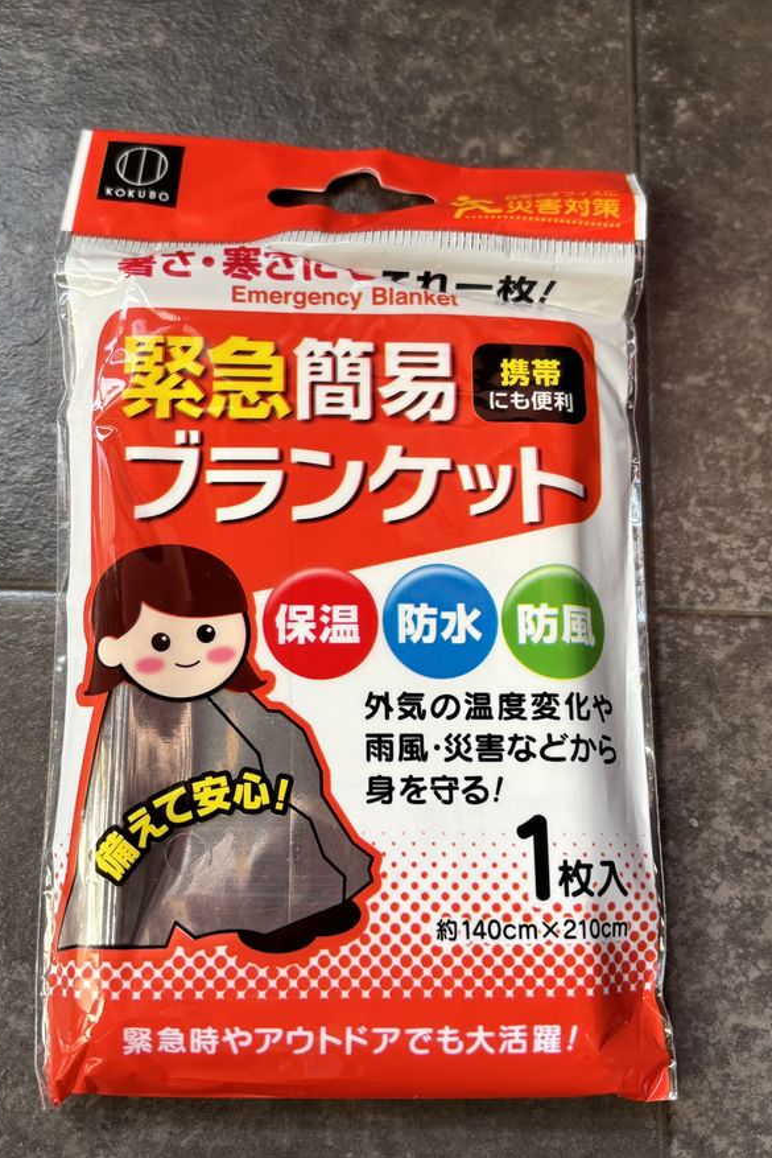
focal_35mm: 37
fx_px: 1190
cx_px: 329
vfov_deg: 51.9
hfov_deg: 35.9
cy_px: 593
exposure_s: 1/121
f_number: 1.6
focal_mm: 5.96
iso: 64
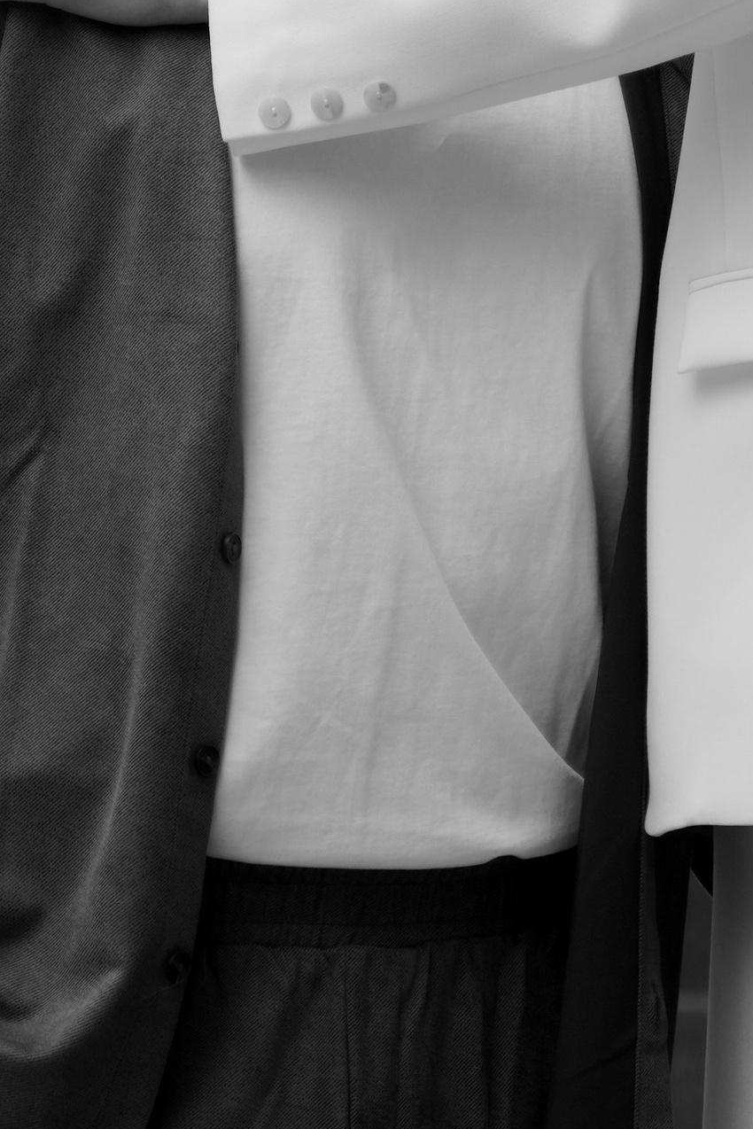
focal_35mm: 226
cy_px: -130
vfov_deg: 9.0
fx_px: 7086
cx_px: 617
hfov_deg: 6.1
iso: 160
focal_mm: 75
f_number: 2.8
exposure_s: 1/1000
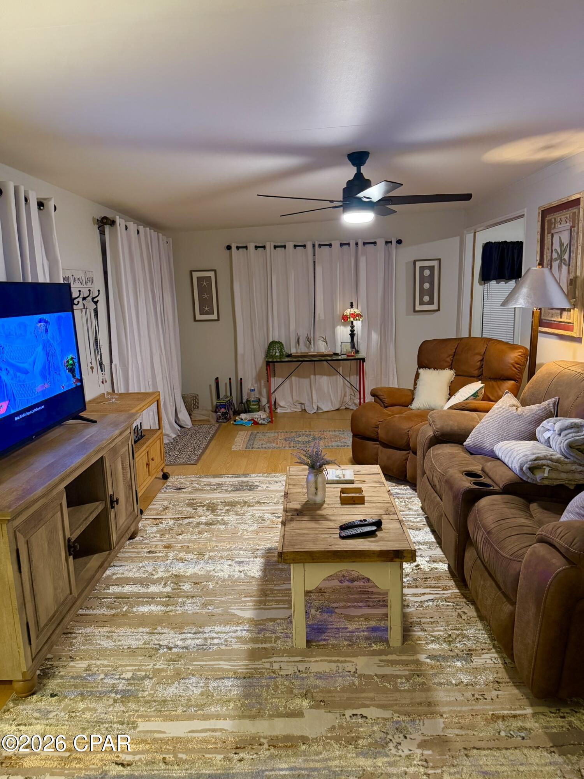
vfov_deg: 71.6
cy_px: 390
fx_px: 540
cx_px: 292
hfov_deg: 56.8
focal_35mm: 24
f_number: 1.78
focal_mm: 6.76
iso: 500
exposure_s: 1/60
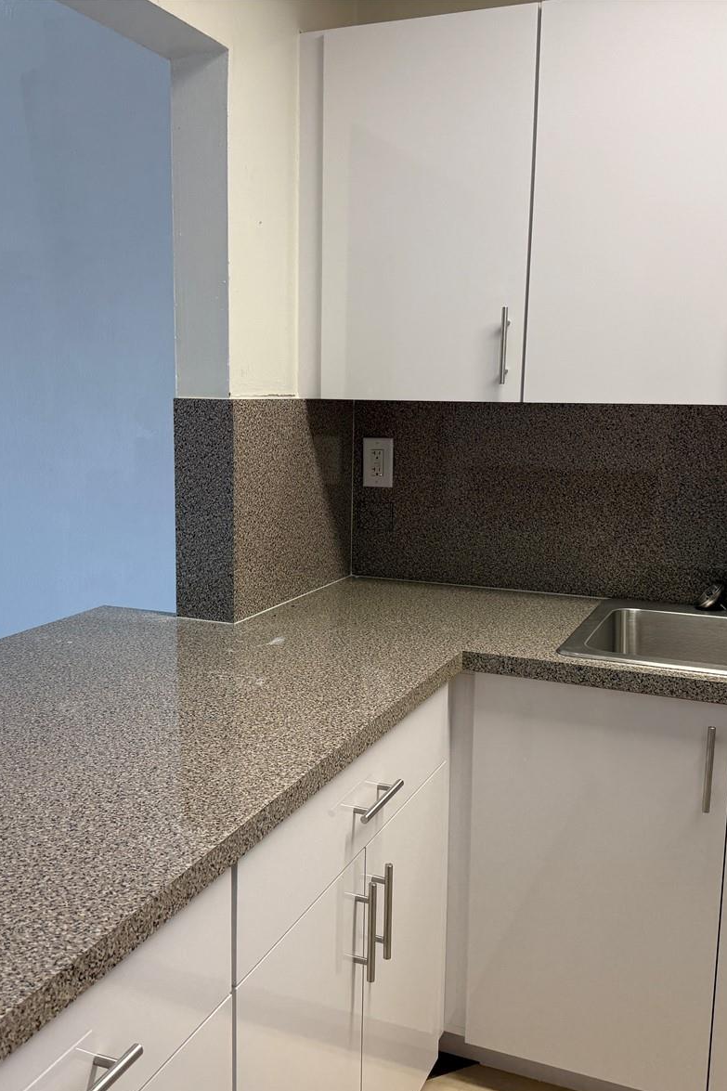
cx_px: 337
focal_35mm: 34
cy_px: 555
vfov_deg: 55.8
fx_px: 1030
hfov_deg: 38.9
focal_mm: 6.76
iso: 100
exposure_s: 1/120
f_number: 1.78
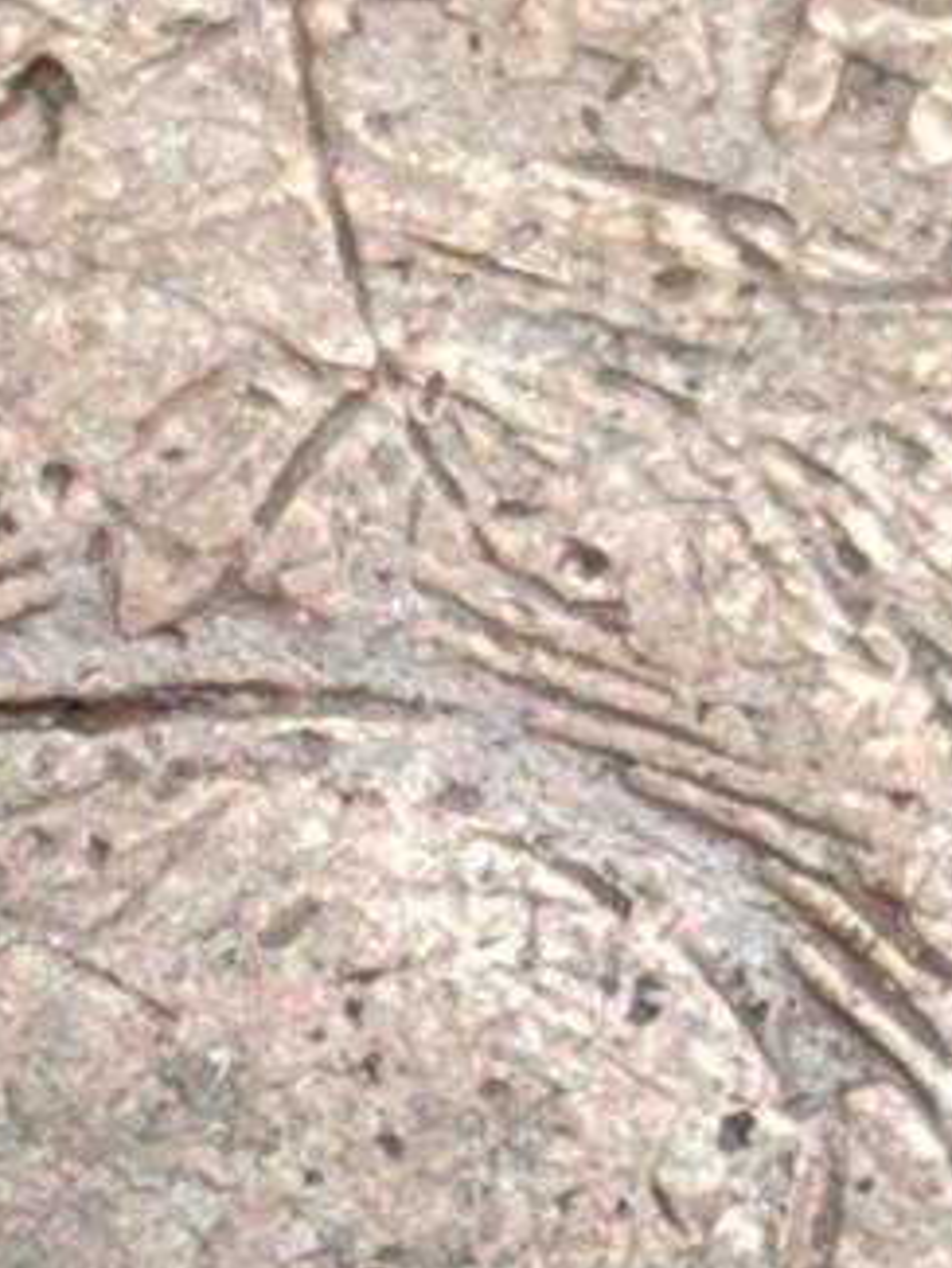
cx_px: 90
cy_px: 1572
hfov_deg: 4.6
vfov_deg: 6.1
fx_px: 11763
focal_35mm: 321
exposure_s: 1/100
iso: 100
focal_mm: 5.75
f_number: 2
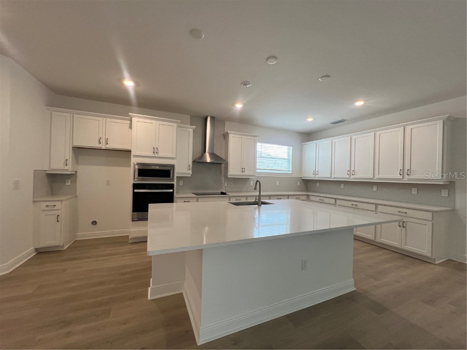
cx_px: 234
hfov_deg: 106.2
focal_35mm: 13
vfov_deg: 89.9
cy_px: 175
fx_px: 175
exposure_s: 1/120
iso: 125
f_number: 1.8
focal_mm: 1.57
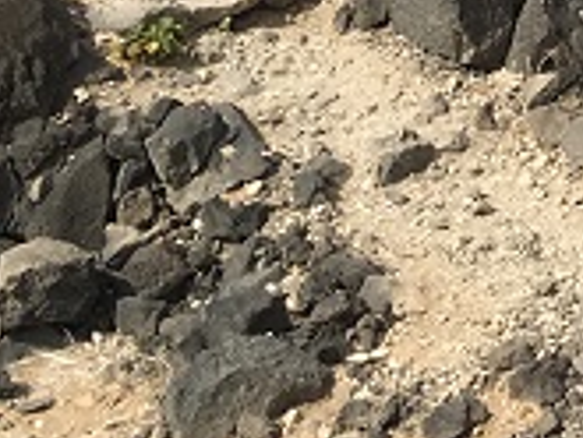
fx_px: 3034
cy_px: -865
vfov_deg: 7.3
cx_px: 1353
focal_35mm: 180
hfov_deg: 9.8
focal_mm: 4.15
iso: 25
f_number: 2.2
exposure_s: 1/1538
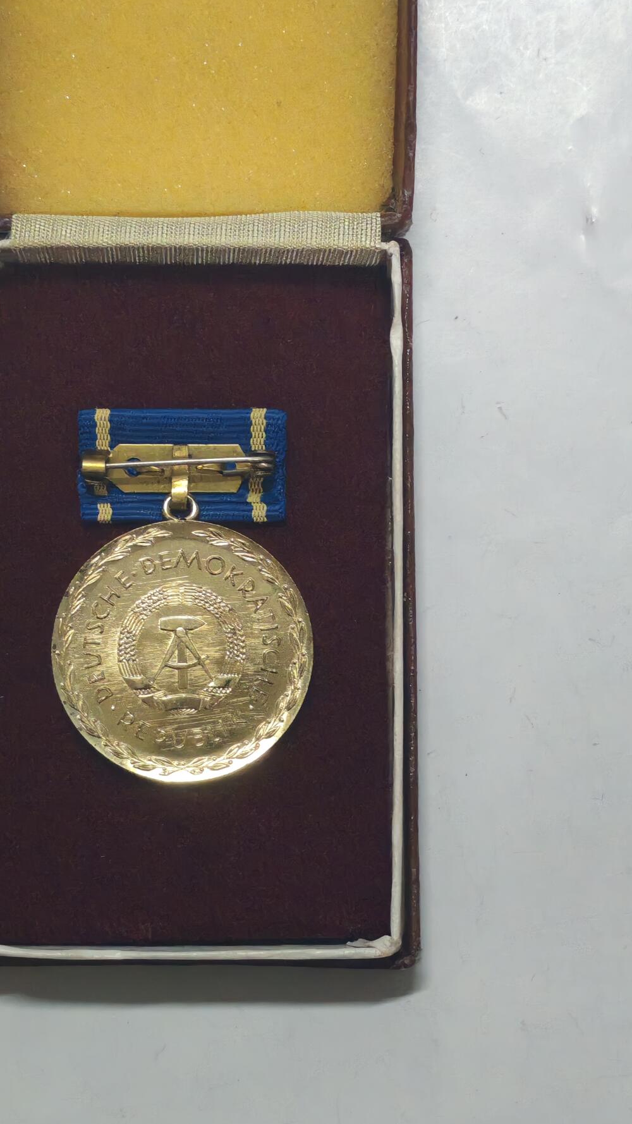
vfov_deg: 28.2
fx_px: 2235
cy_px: 565
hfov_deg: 16.1
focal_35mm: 75
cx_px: 214
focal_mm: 5.52
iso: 800
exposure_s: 1/33
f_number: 1.95
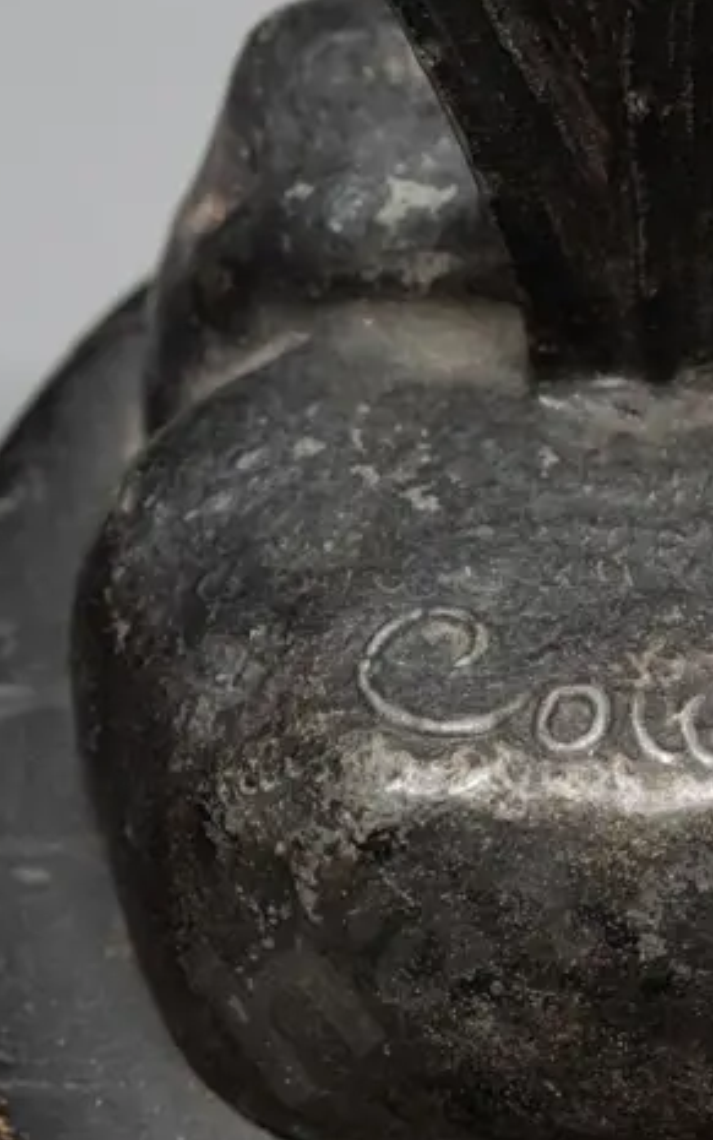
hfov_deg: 10.3
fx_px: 3914
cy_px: 713
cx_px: 706
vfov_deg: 16.5
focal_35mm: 126
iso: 3200
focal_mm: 27
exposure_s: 1/160
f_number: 5.6
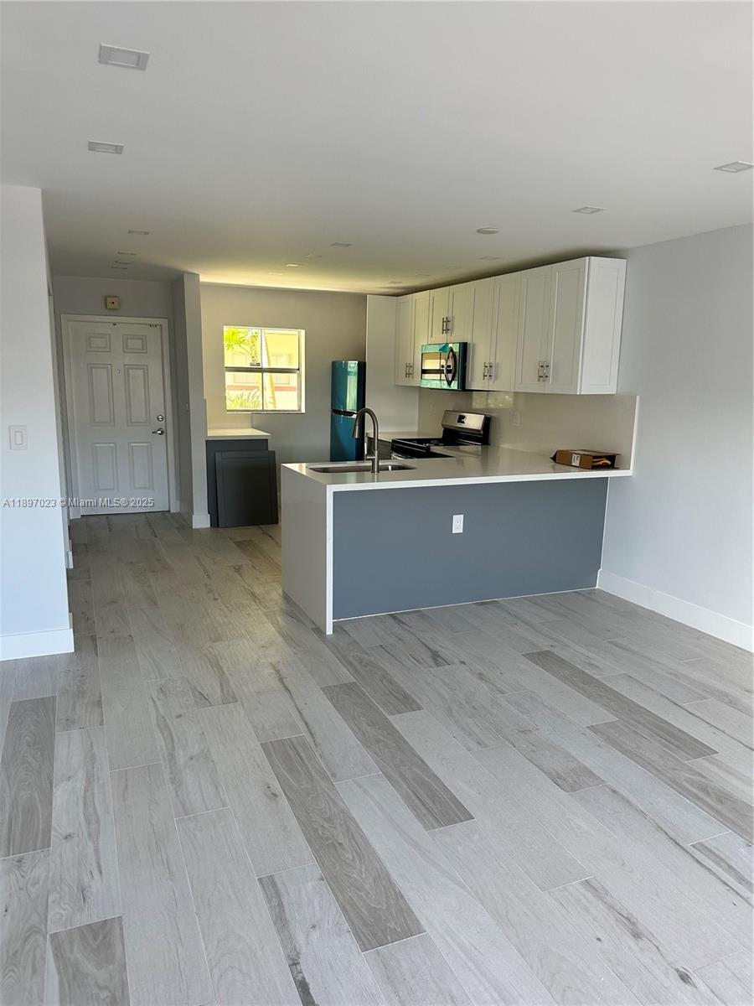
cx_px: 377
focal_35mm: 24
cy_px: 503
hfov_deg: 56.8
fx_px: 697
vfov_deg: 71.6
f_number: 1.78
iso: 125
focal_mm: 6.86
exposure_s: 1/121
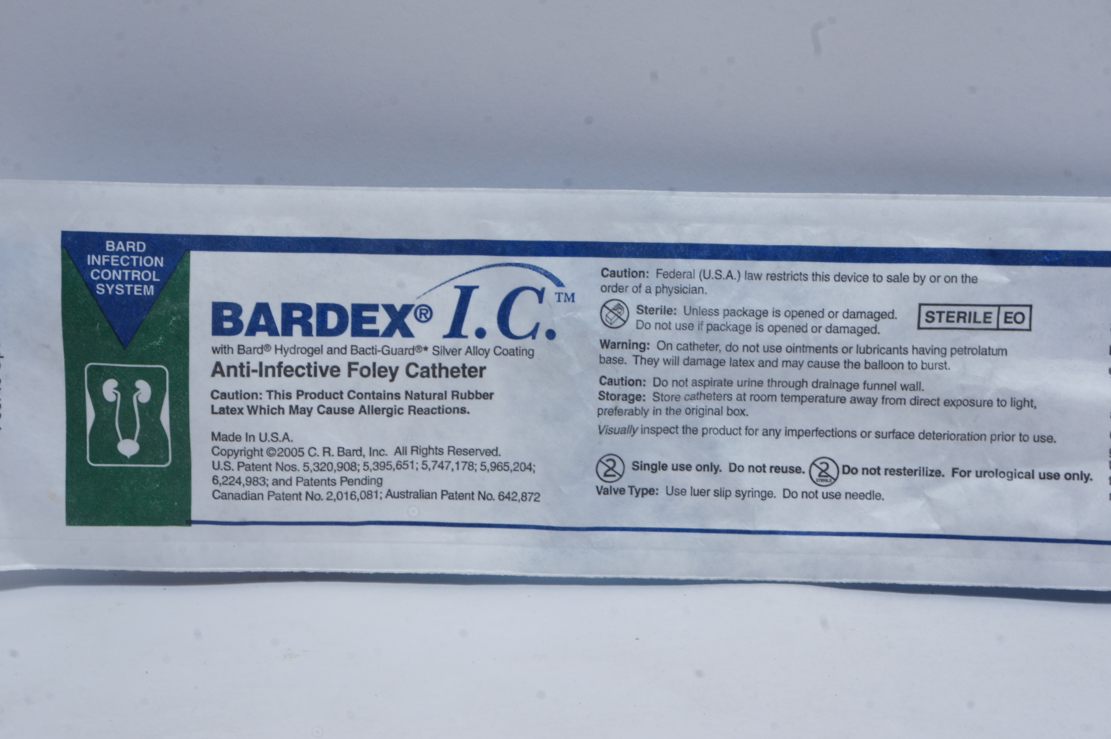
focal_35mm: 68
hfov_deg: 29.9
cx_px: 556
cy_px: 370
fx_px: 2081
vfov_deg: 20.1
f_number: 20
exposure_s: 1/5
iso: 400
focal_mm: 45
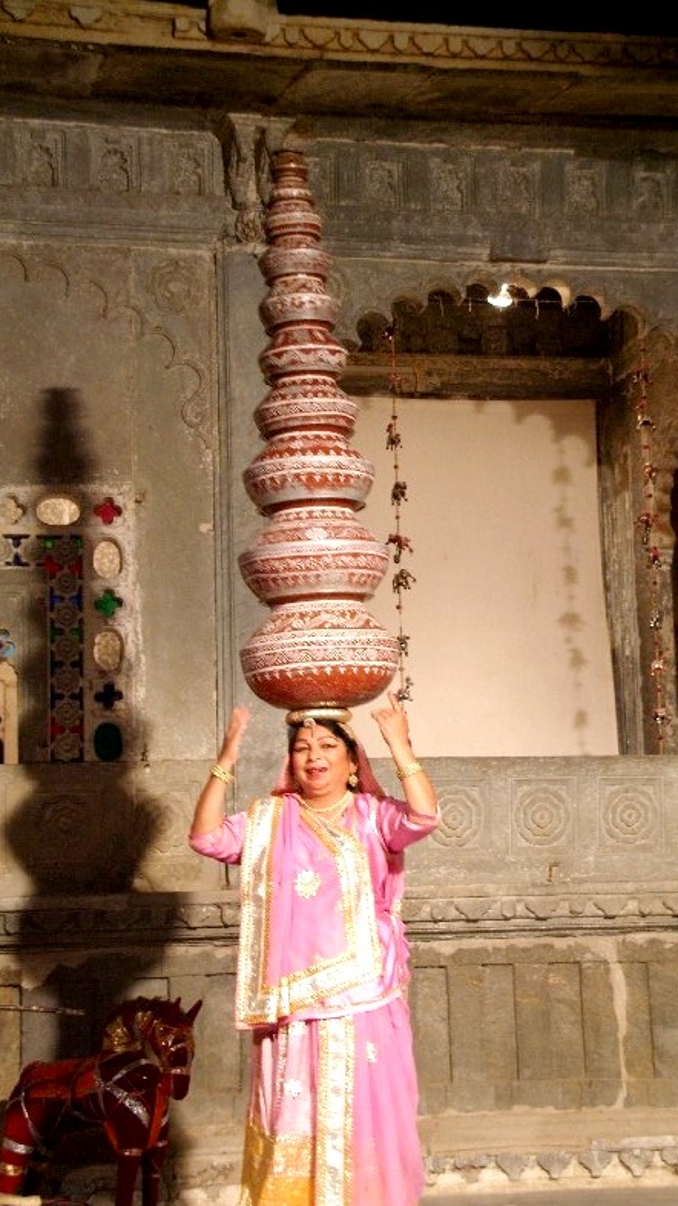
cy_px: 612
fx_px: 2046
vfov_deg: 32.8
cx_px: 361
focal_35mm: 64
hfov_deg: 18.8
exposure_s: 1/45
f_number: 4.8
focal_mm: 40
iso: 1600
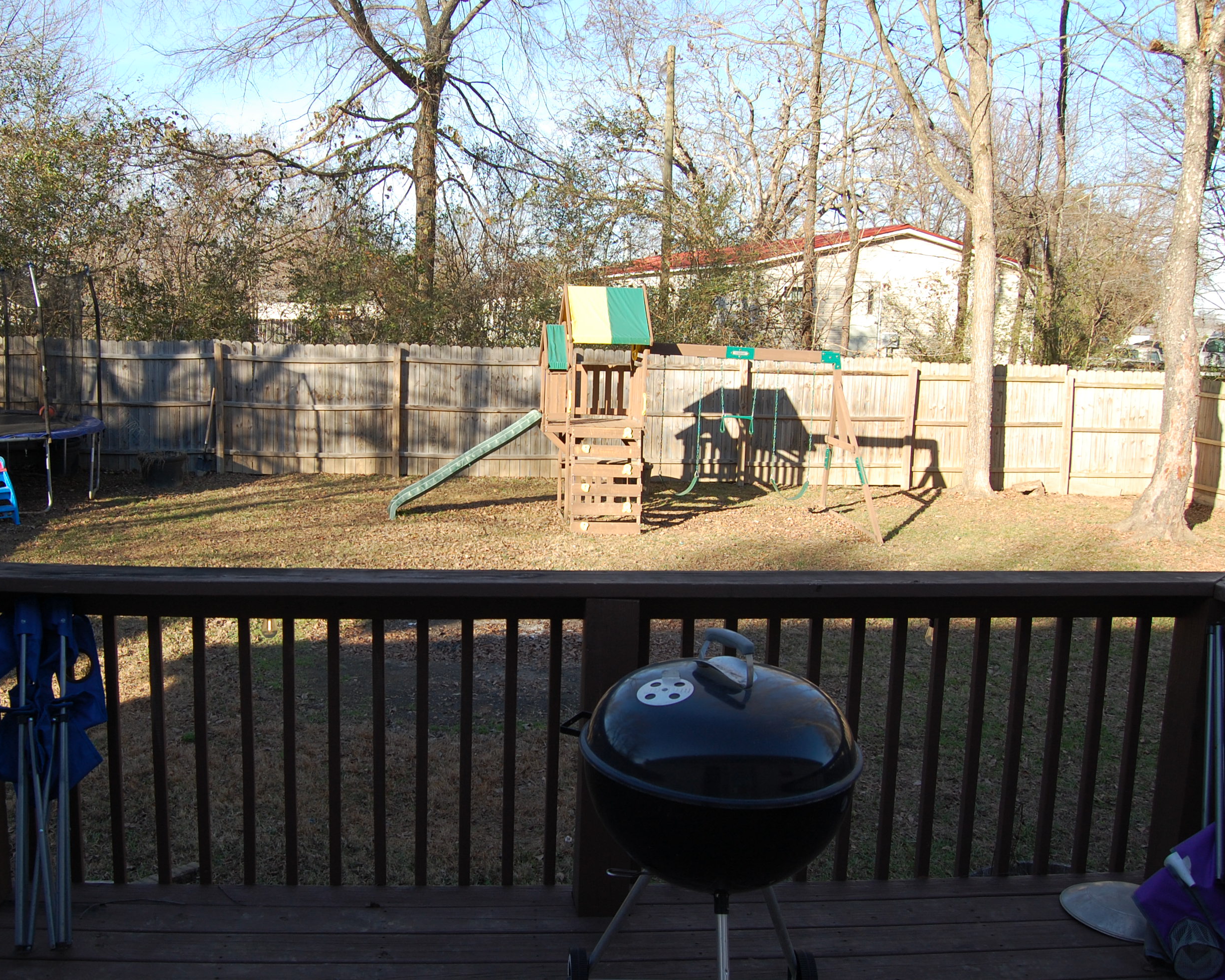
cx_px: 483
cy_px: 489
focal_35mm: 31
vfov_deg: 47.1
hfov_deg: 56.7
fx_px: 1124
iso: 200
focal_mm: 18
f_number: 7.1
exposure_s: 1/200
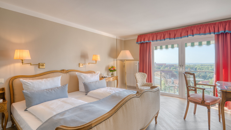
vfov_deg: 61.0
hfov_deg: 92.7
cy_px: 64
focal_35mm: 18
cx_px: 115
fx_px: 110
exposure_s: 1/15
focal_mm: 17
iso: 500
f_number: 16
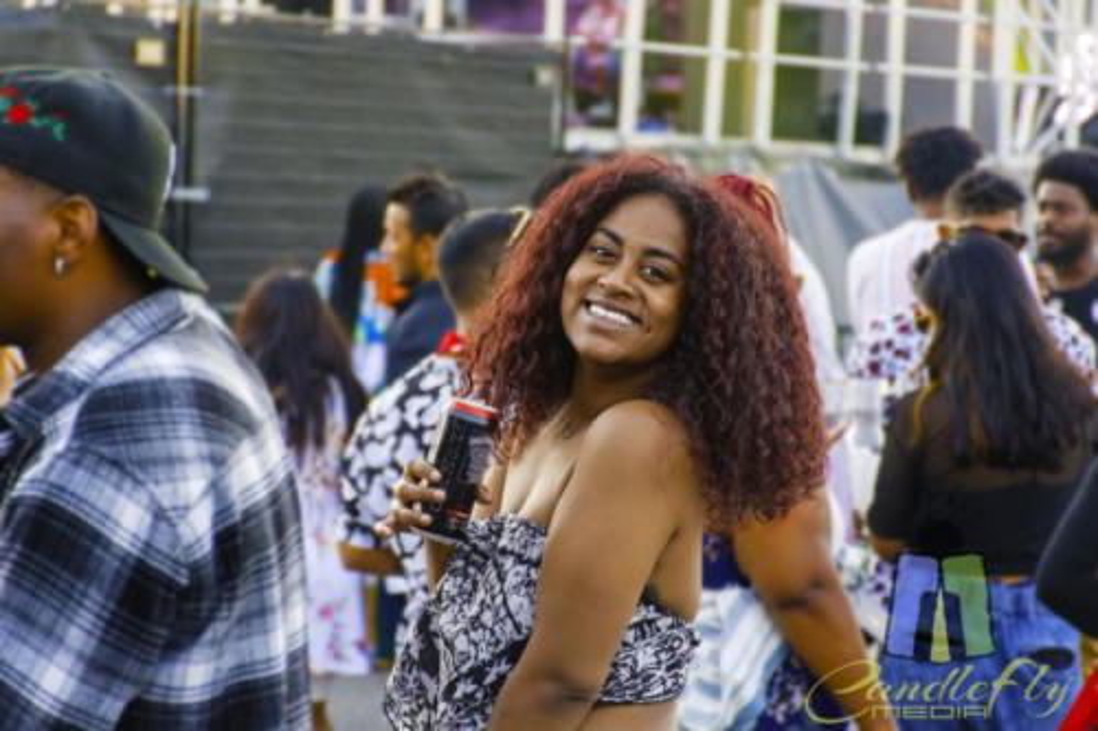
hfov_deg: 14.5
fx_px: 4329
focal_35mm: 142
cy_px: 366
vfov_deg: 9.7
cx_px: 549
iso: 2000
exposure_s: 1/125
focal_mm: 95
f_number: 5.3
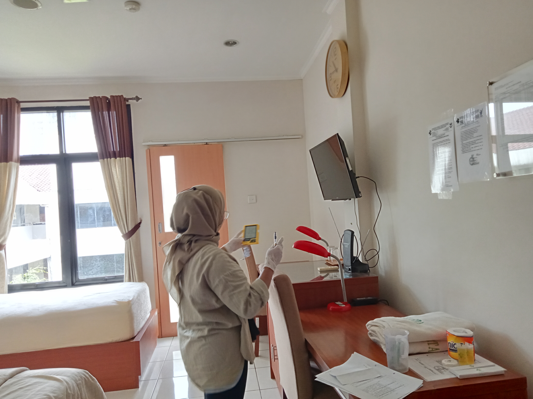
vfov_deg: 49.7
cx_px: 266
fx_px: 431
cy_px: 200
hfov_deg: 63.4
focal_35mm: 28
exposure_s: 1/33.3
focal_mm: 3.46
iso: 342
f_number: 2.2
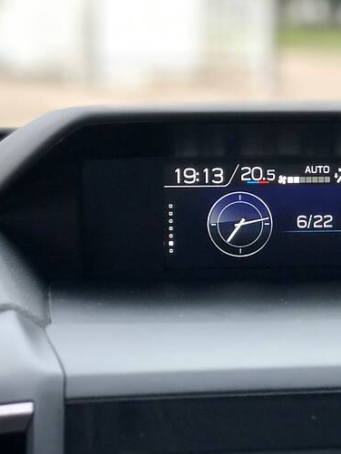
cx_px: 322
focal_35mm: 91
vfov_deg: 21.5
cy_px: 201
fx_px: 1195
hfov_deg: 16.0
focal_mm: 6.6
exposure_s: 1/30
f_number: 2.8
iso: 100
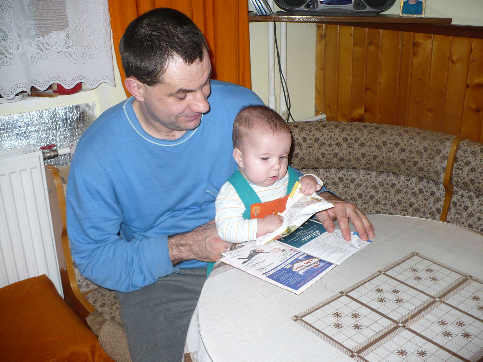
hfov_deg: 50.1
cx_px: 242
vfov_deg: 38.7
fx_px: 516
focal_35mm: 37
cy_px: 181
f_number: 2.8
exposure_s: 1/30
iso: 100
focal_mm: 6.1
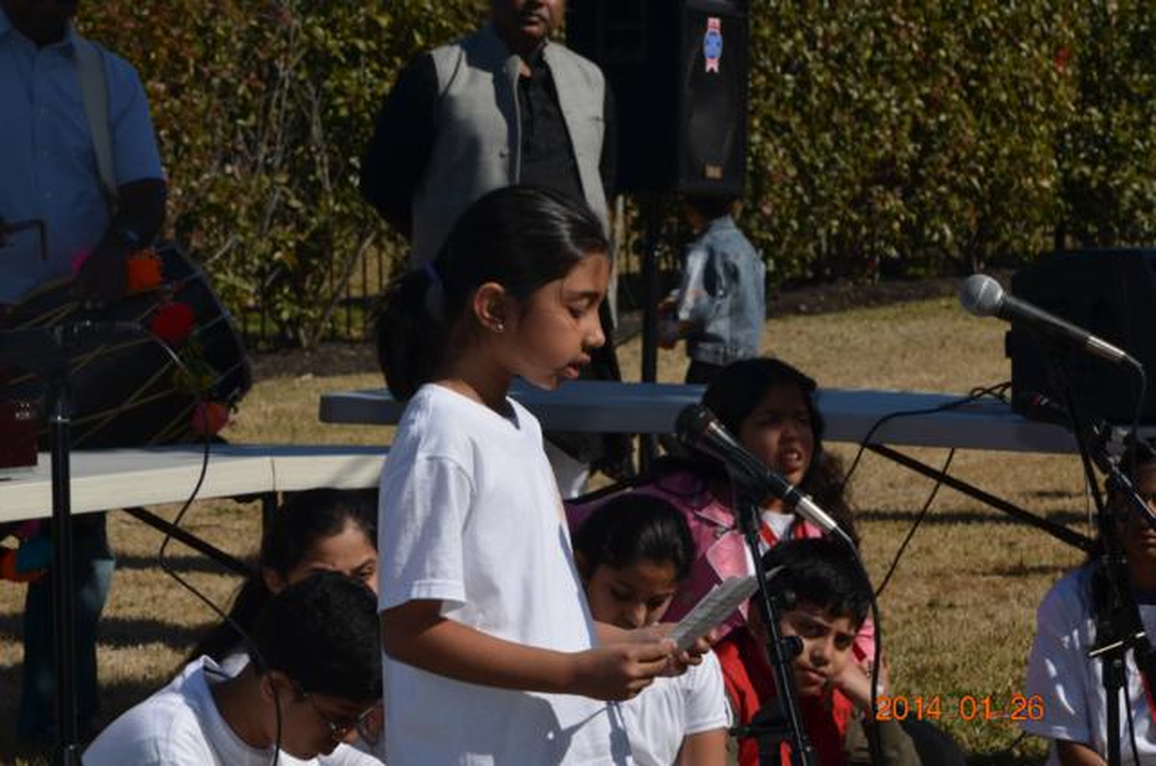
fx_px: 5047
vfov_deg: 8.7
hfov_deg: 13.1
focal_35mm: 158
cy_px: 383
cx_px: 578
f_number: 14
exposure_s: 1/200
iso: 100
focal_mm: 105
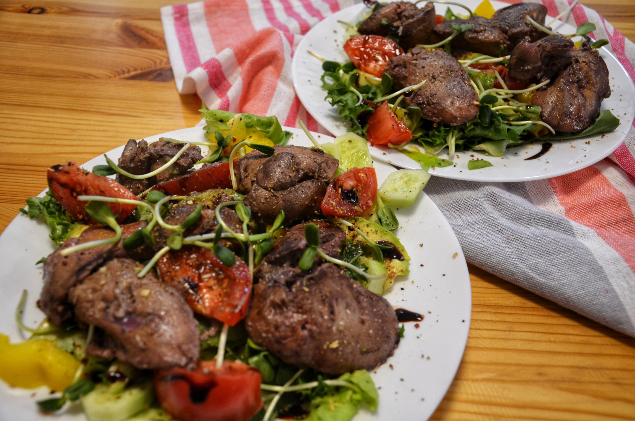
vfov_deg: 35.3
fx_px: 660
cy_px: 210
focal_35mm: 38
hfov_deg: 51.4
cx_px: 318
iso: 800
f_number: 4
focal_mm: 25
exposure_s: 1/60
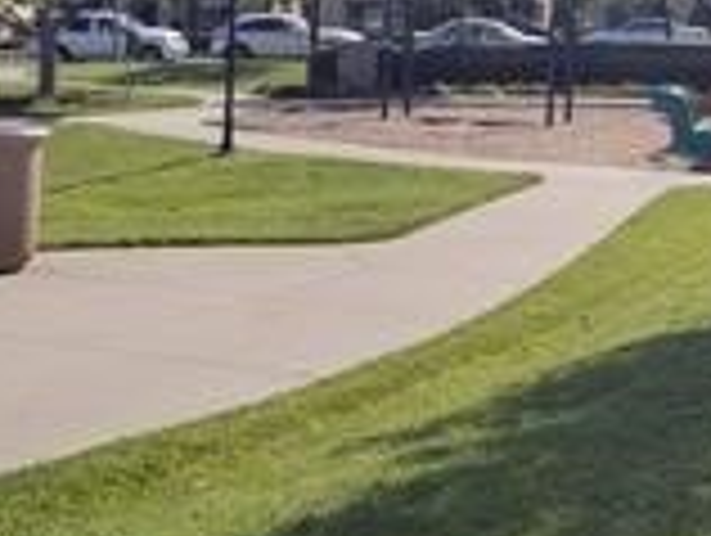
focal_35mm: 74
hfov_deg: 26.2
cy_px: -7
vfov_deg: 19.4
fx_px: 1522
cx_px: 454
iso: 50
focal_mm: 4.3
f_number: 1.7
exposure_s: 1/3664
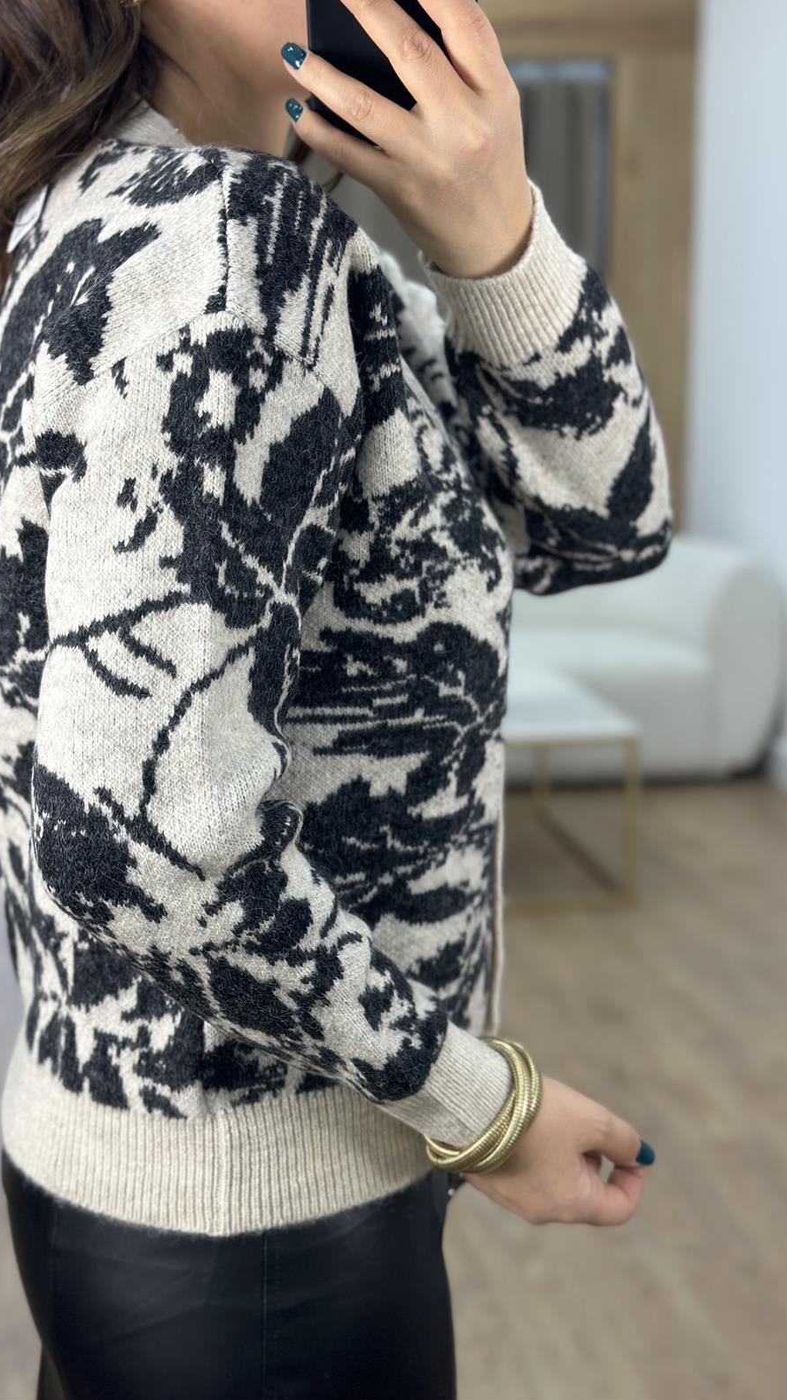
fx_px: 1967
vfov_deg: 39.2
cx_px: 353
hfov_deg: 22.6
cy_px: 695
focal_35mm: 53
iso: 100
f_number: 1.78
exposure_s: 1/100
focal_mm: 6.86
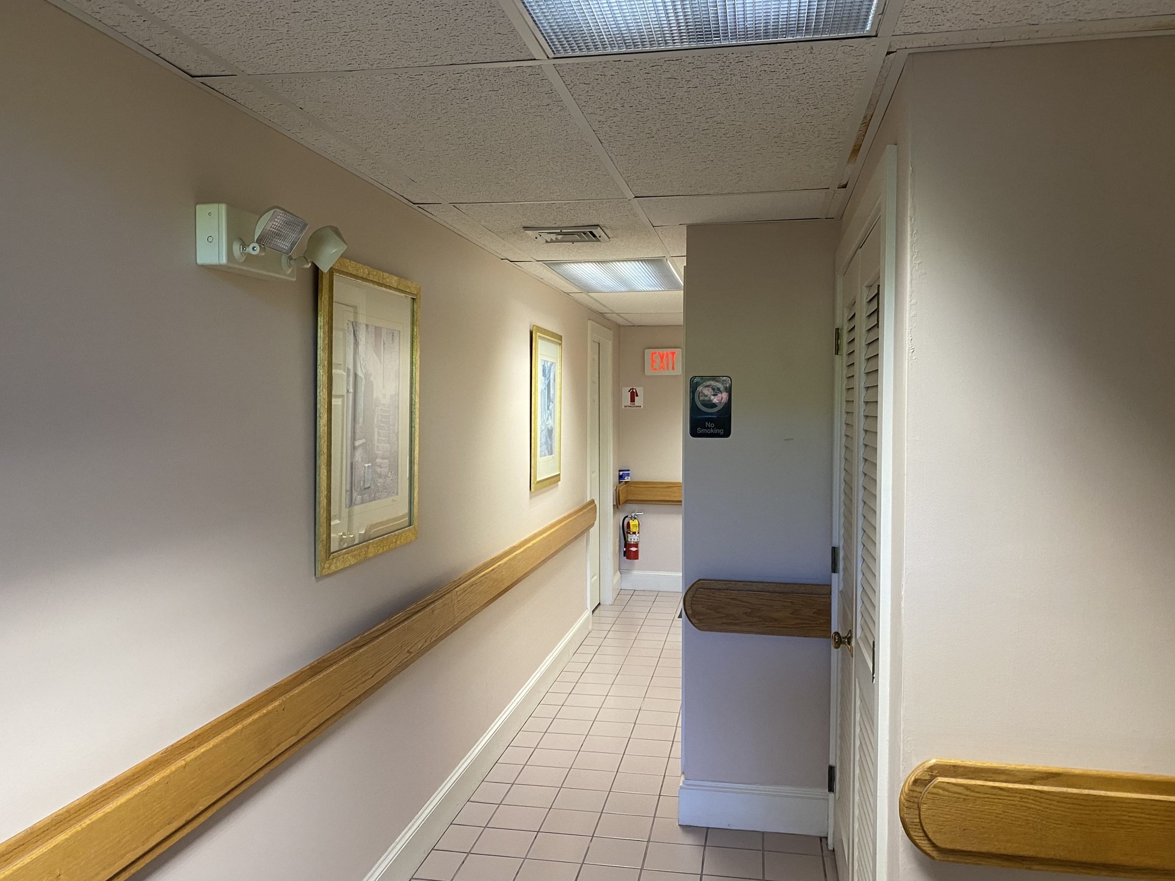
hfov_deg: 65.3
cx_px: 580
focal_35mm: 27
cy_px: 426
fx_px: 916
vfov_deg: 51.3
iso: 100
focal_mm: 4.25
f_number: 1.8
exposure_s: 1/60
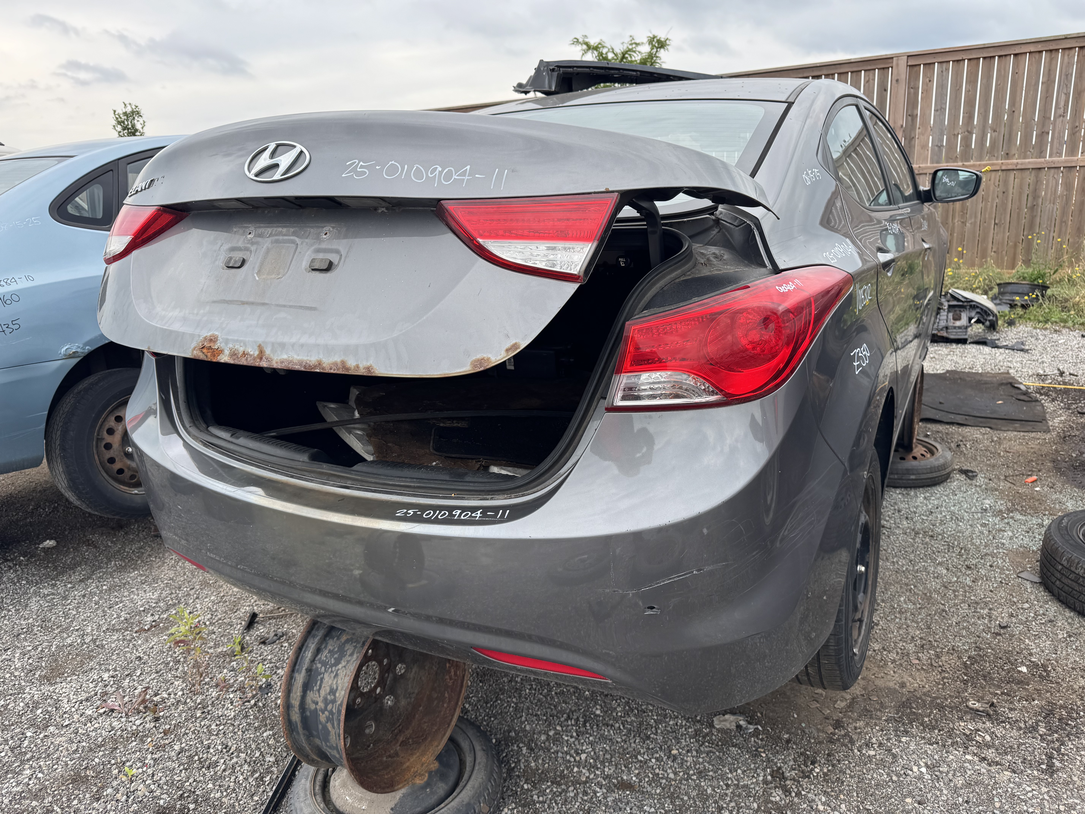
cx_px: 542
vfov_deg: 56.8
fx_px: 752
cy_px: 407
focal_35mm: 24
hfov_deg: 71.6
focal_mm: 6.76
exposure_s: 1/980
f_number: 1.78
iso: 80
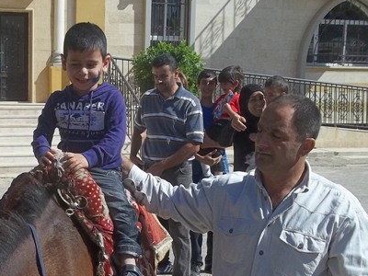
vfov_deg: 20.1
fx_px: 765
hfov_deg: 26.3
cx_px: 51
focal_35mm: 72
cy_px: 240
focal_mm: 6.5
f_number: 8
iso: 64
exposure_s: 1/250
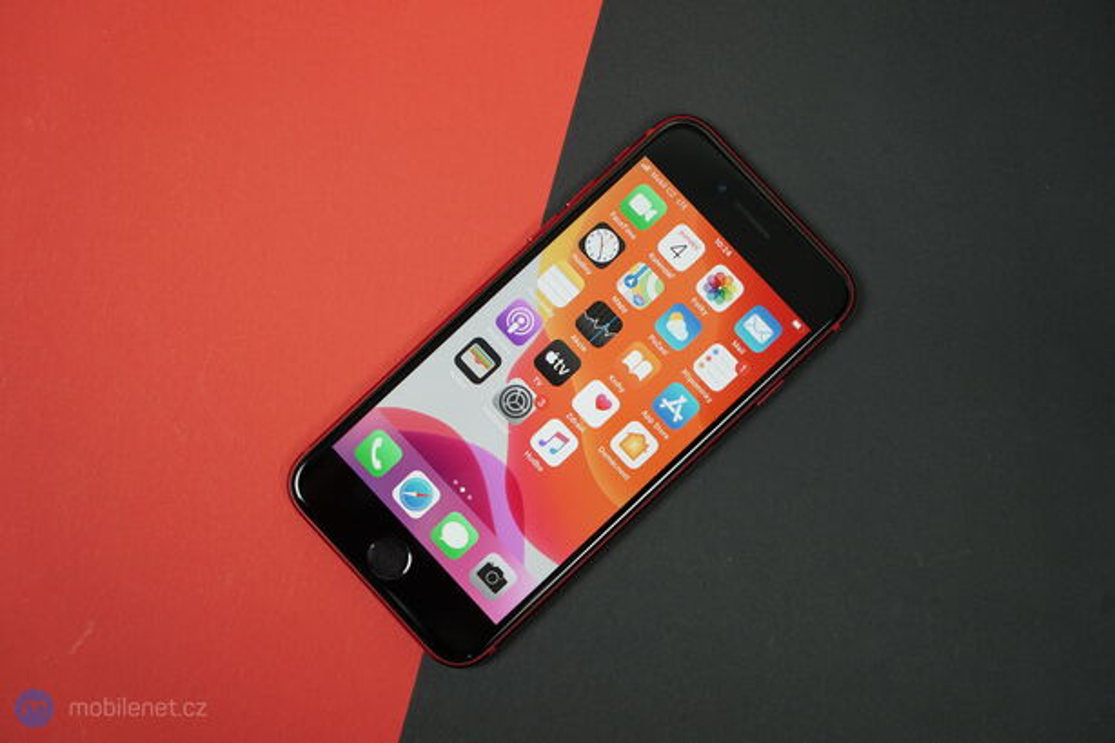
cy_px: 372
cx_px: 558
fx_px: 1827
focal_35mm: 59
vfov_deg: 23.0
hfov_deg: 33.9
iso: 500
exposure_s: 1/125
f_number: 4
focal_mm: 59
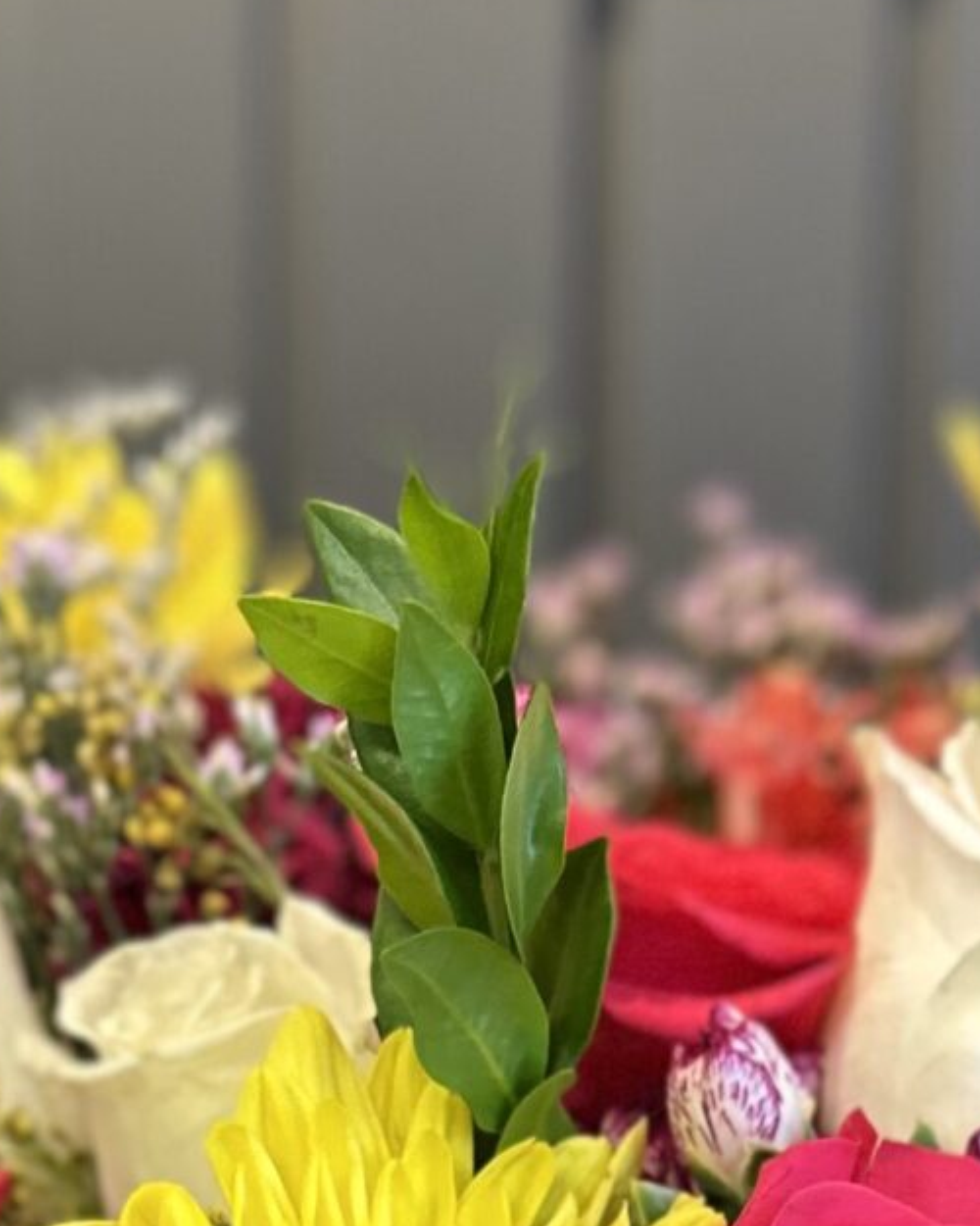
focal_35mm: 96
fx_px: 3481
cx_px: 598
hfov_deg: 16.0
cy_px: 1956
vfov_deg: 17.5
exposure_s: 1/60
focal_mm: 6.86
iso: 320
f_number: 1.78
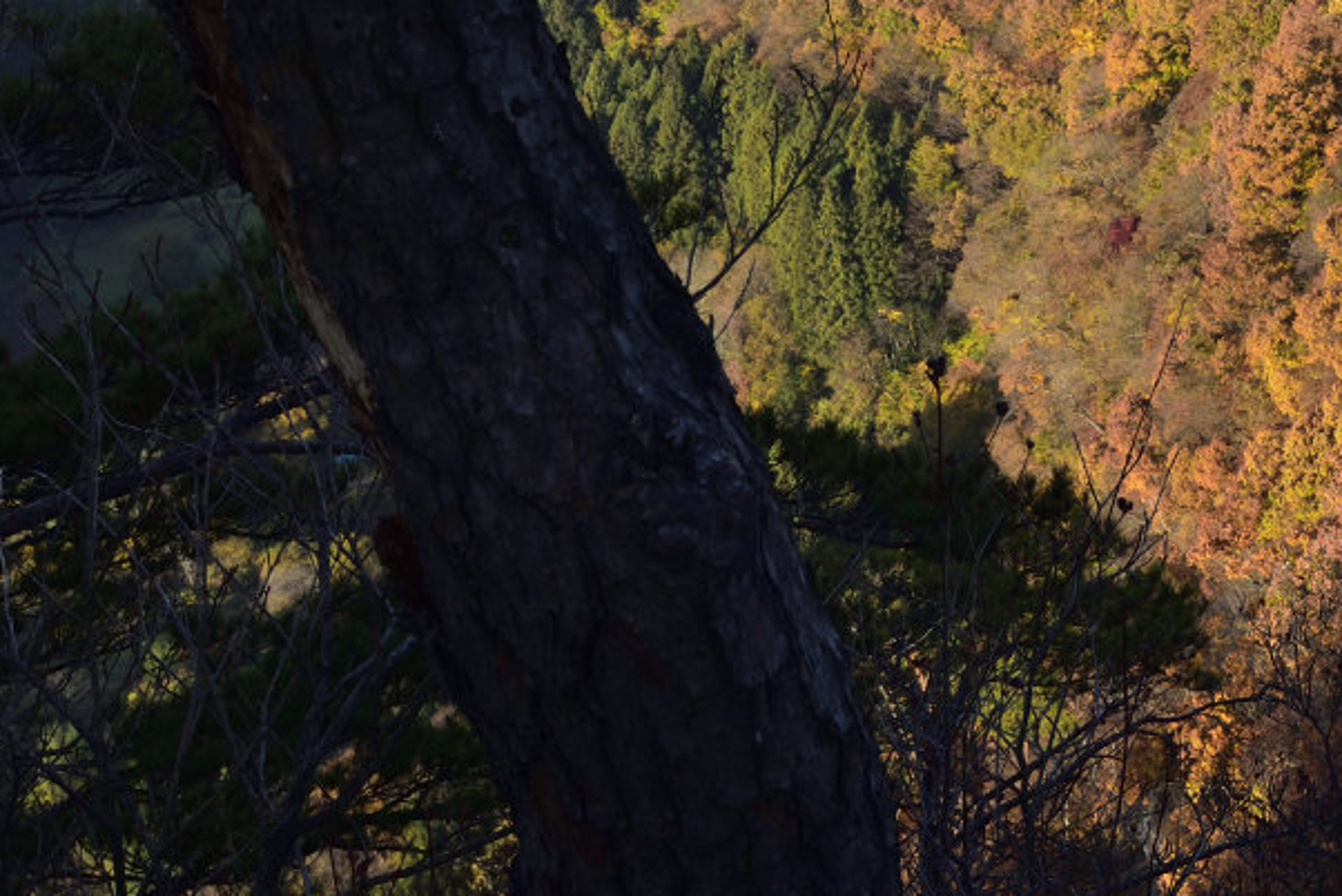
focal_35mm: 93
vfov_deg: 14.2
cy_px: -259
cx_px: 1661
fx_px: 3468
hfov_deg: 20.3
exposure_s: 1/100
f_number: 11
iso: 280
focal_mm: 35
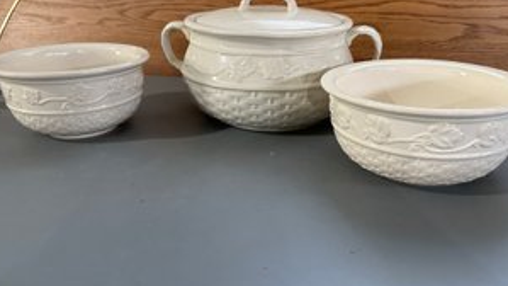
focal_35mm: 30
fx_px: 404
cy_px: 132
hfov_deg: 64.2
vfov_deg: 38.9
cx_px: 276
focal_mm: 6.86
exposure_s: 1/60
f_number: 1.78
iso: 500
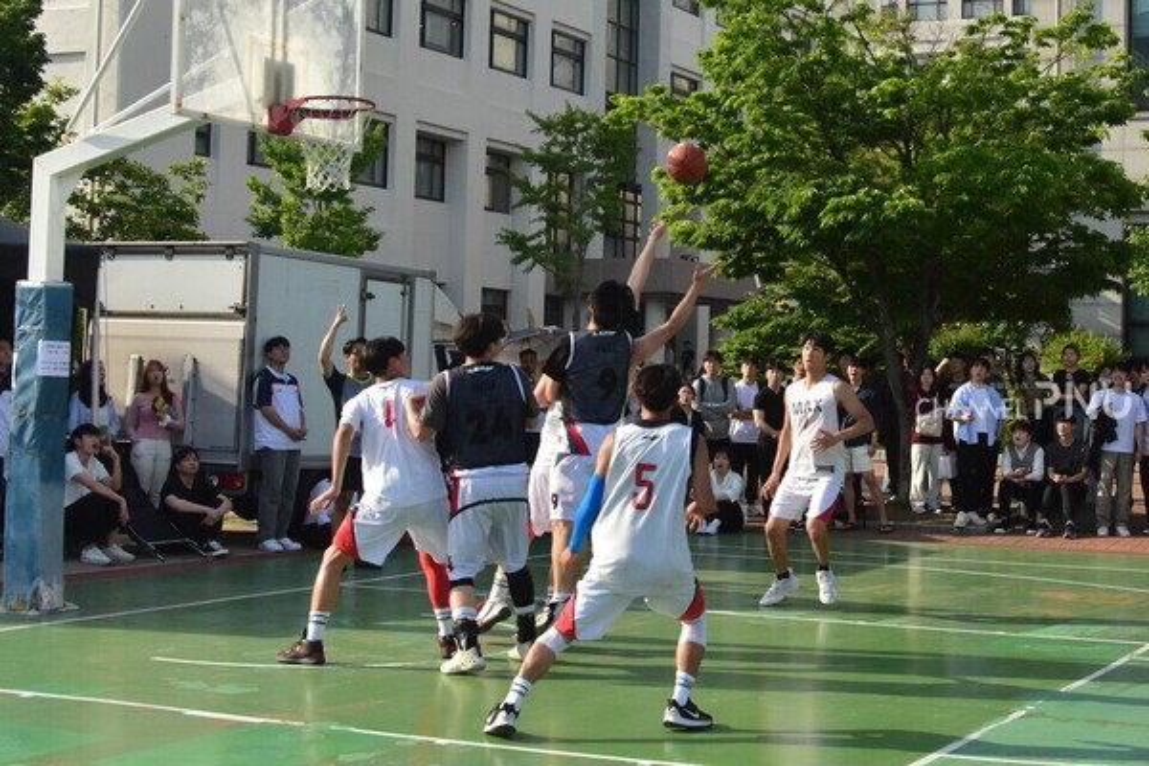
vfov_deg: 33.0
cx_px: 574
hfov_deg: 47.9
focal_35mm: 40
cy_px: 383
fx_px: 1293
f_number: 6.3
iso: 800
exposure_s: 1/4000
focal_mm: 27
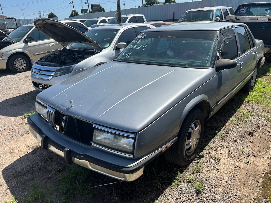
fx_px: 204
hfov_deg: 67.3
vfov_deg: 53.1
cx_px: 136
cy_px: 102
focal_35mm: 26
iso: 50
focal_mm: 5.7
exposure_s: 1/3571
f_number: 1.5
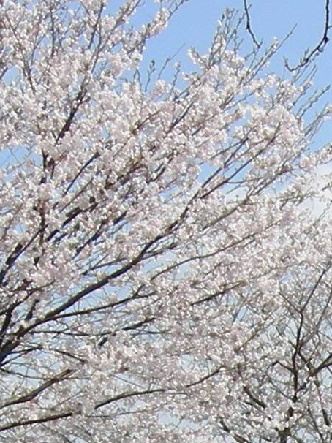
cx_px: 499
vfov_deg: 12.3
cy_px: 654
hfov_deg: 9.4
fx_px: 1971
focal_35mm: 154
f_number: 6.8
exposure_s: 1/243
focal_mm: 7.5
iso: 64
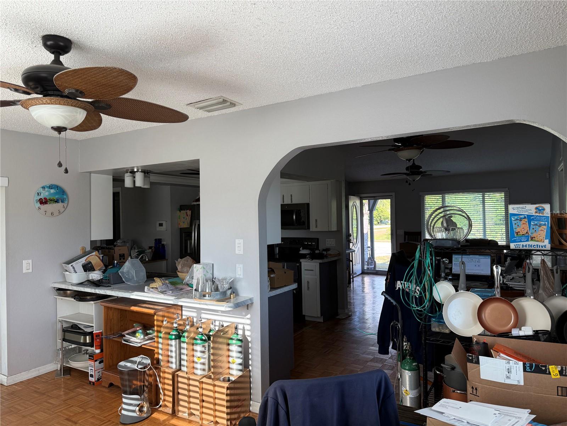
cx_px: 284
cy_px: 213
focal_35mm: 24
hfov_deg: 71.6
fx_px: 393
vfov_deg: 56.8
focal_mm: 6.76
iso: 100
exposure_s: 1/170
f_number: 1.78
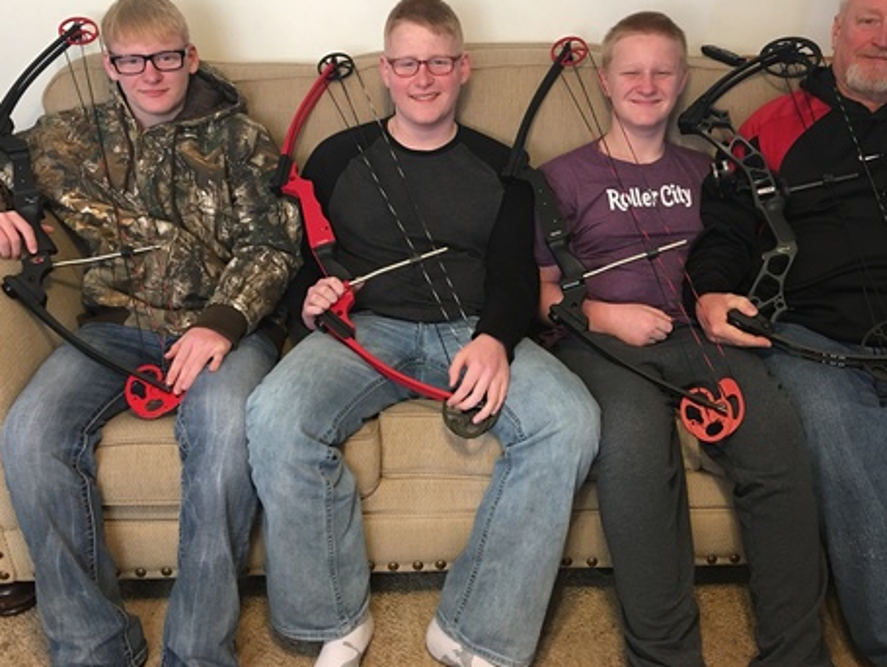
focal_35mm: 34
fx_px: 872
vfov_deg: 41.7
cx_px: 474
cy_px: 280
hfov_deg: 53.9
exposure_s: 1/15
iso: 64
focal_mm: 4.15
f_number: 2.2
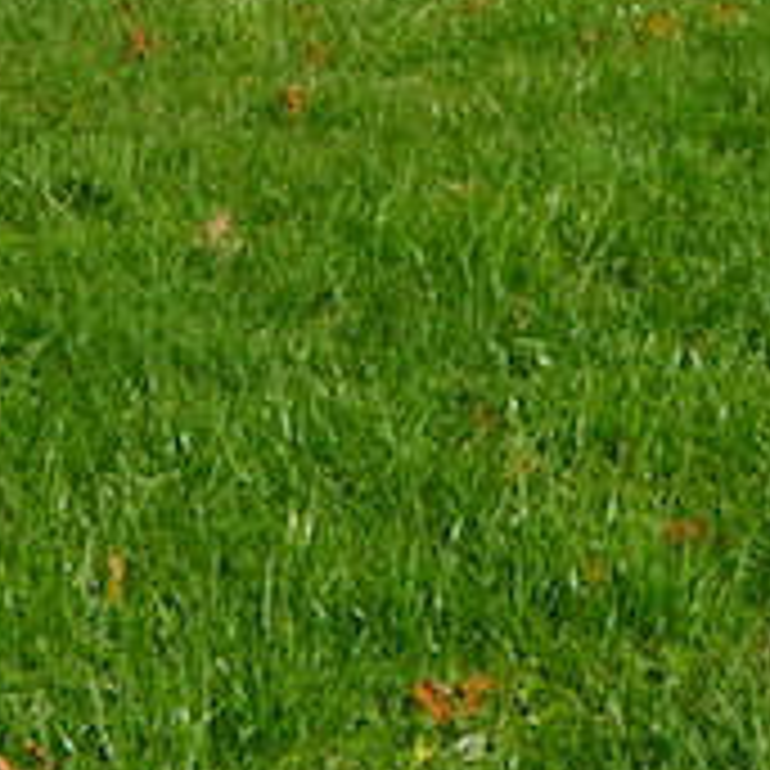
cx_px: 2450
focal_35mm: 229
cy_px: -1004
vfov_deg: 7.2
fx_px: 5763
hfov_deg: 6.8
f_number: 10
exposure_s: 1/250
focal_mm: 24
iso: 200
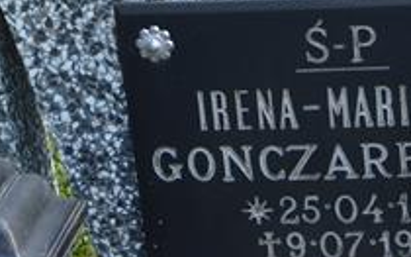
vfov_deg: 6.7
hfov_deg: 10.7
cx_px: 280
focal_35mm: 196
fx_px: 2194
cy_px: 192
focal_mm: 42
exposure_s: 1/125
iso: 180
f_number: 5.6
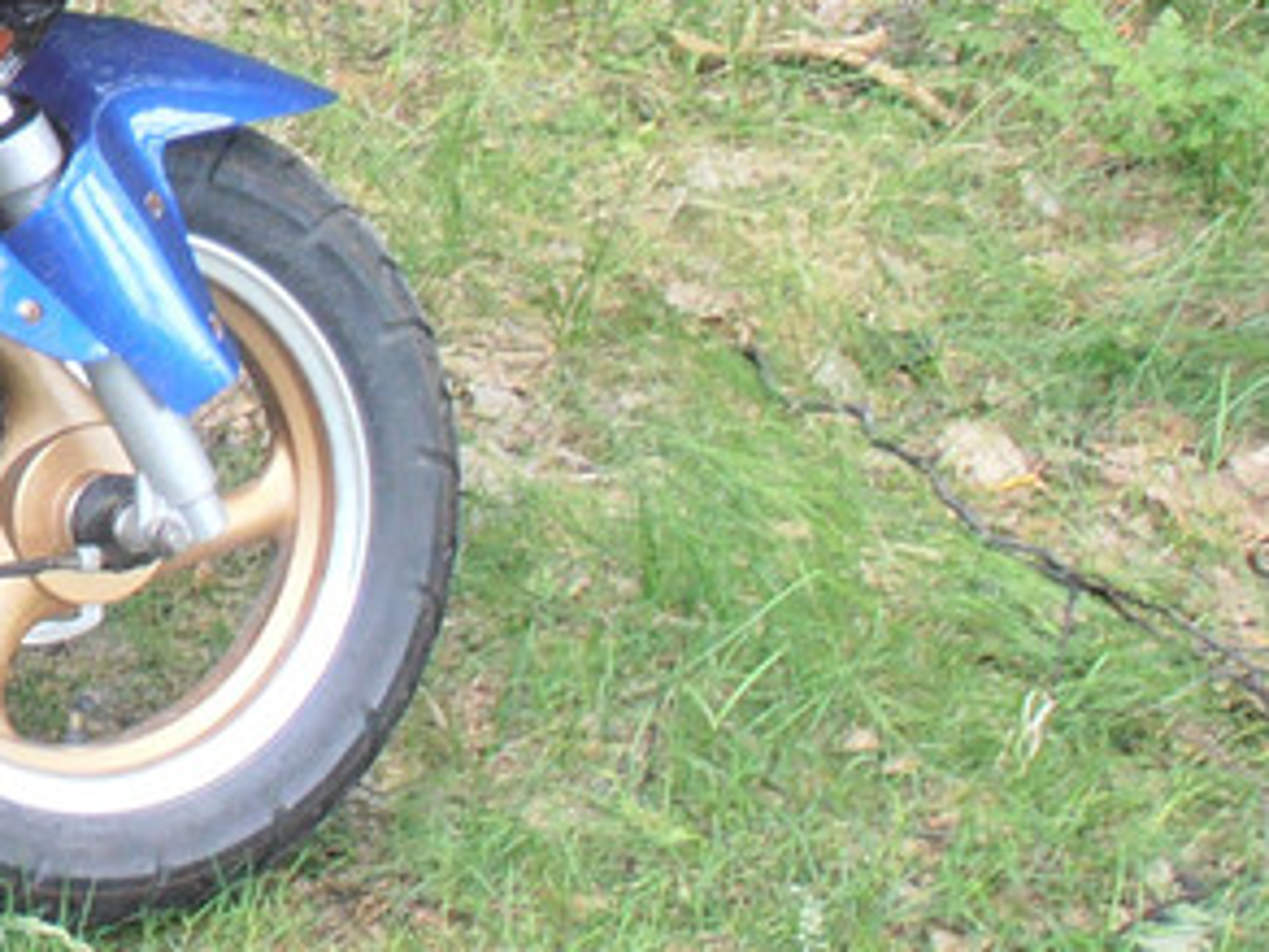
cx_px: -784
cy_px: -126
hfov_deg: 11.6
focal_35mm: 161
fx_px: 5902
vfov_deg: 9.1
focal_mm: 7.87
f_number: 4.2
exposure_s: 1/40
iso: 125
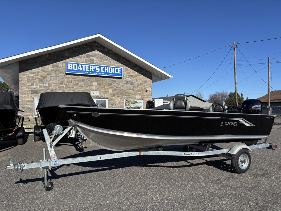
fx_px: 211
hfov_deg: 67.3
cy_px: 106
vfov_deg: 53.1
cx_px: 140
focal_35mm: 26
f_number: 1.6
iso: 50
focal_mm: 5.96
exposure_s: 1/4255
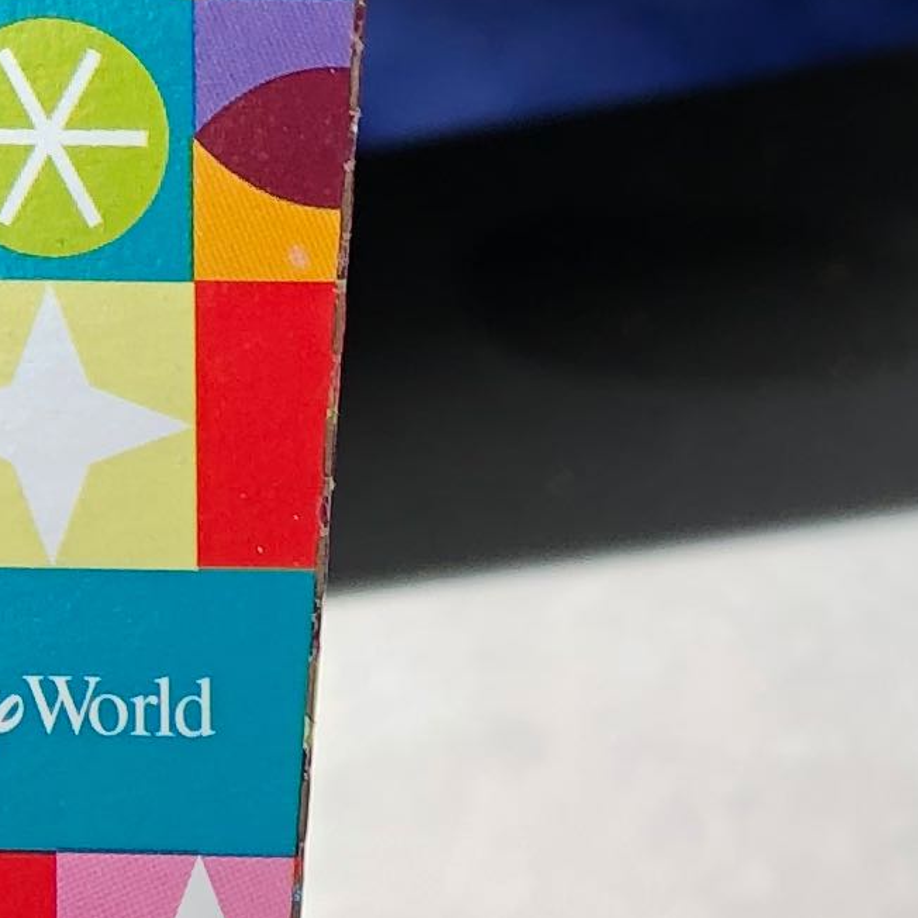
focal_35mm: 153
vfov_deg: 10.8
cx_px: -124
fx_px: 4591
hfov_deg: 11.2
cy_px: -650
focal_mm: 3.99
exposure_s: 1/195
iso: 20
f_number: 1.8
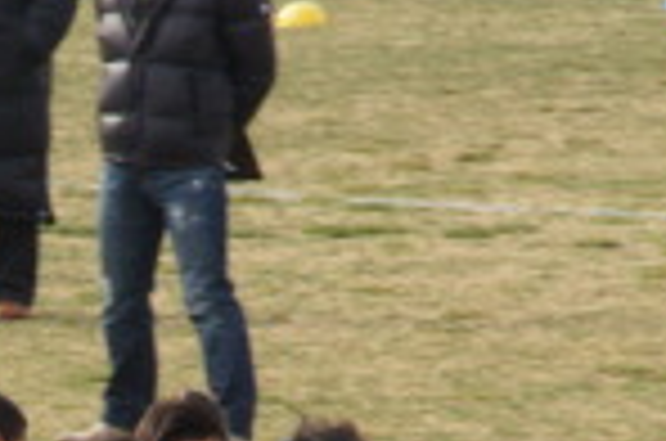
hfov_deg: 2.0
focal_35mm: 1016
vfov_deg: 1.3
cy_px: 716
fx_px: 18756
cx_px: -158
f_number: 16
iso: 400
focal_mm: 200
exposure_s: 1/160
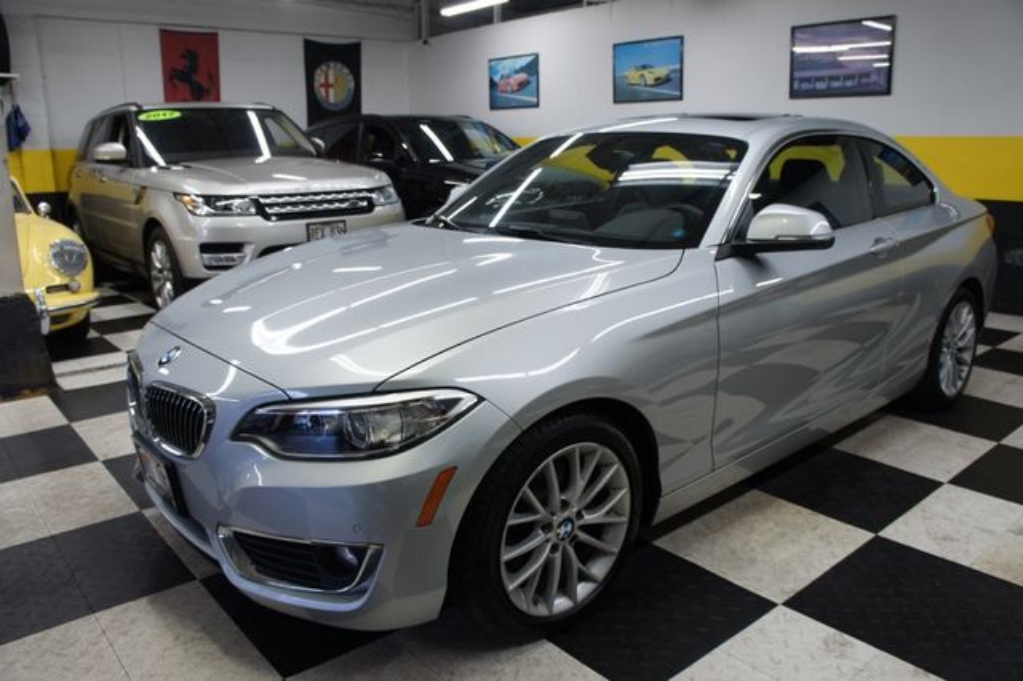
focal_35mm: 27
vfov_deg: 47.9
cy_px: 340
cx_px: 512
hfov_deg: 67.4
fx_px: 767
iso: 200
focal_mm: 18
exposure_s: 1/30
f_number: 4
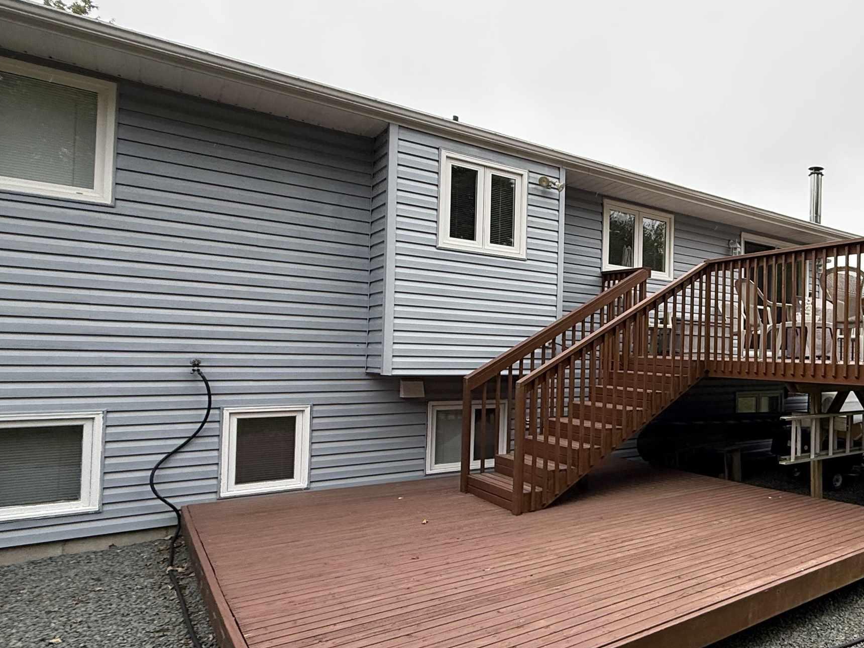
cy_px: 345
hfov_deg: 61.5
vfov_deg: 54.8
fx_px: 624
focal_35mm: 25
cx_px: 731
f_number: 2.2
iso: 64
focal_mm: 2.22
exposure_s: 1/421
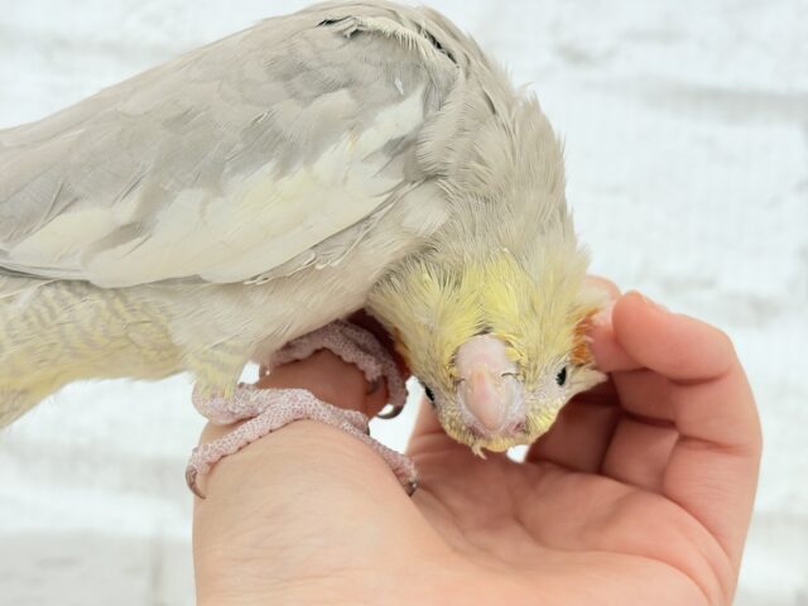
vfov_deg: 28.0
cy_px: 303
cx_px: 404
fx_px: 1214
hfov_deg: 36.8
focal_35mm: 52
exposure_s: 1/100
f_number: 1.6
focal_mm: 5.96
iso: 64
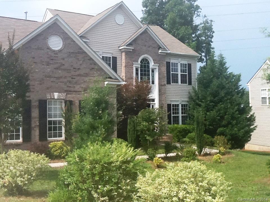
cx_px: 135
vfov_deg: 32.9
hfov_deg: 42.9
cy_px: 101
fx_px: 343
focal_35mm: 44
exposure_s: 1/1070
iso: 40
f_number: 2.4
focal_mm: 2.03
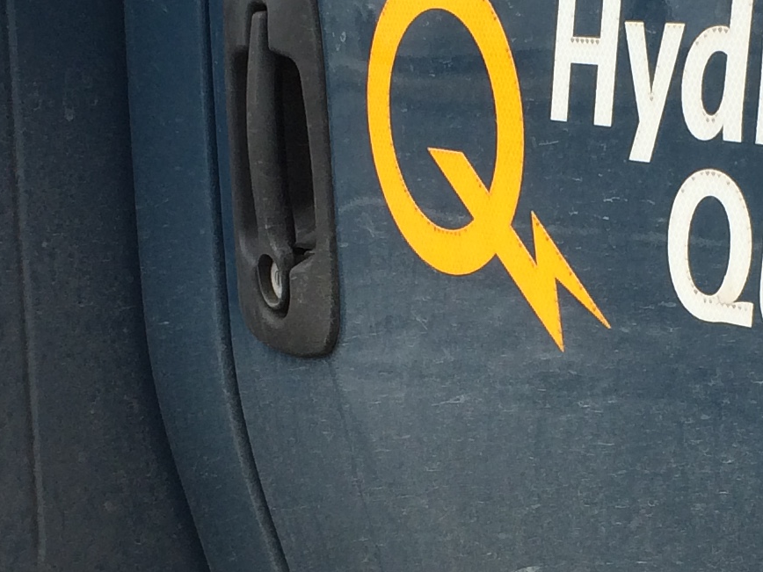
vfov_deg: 13.6
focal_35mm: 109
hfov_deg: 18.0
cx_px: 541
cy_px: 372
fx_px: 2403
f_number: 2.2
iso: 32
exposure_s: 1/820
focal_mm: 4.15
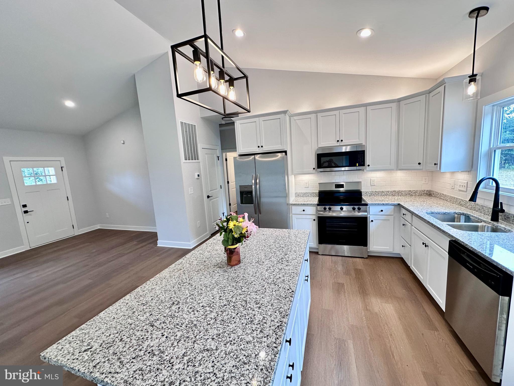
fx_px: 208
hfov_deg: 102.1
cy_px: 193
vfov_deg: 85.7
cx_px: 257
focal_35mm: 14
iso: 160
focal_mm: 2.22
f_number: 2.2
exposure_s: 1/120
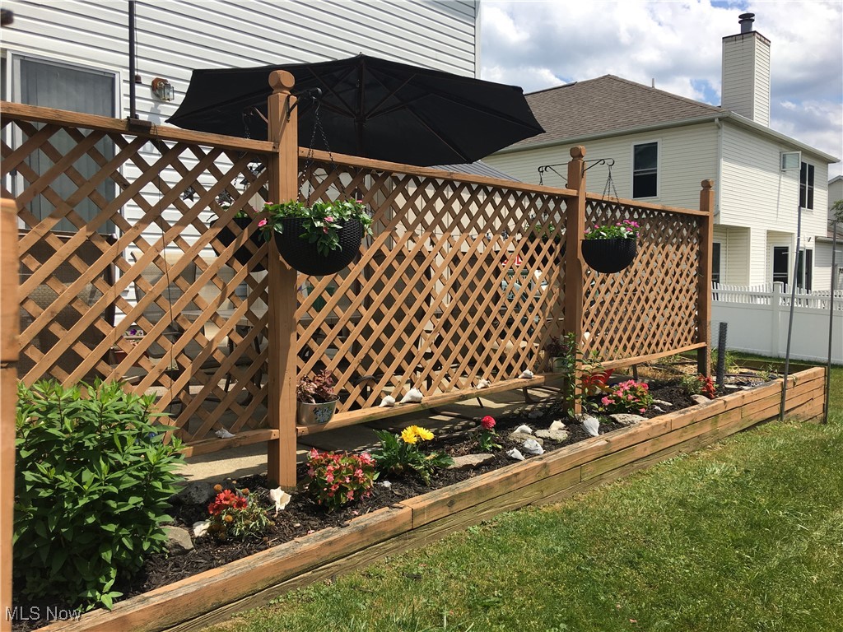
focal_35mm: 29
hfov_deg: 61.7
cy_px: 316
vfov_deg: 48.2
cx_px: 422
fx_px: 706
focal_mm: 4.15
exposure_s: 1/1603
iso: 25
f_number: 2.2
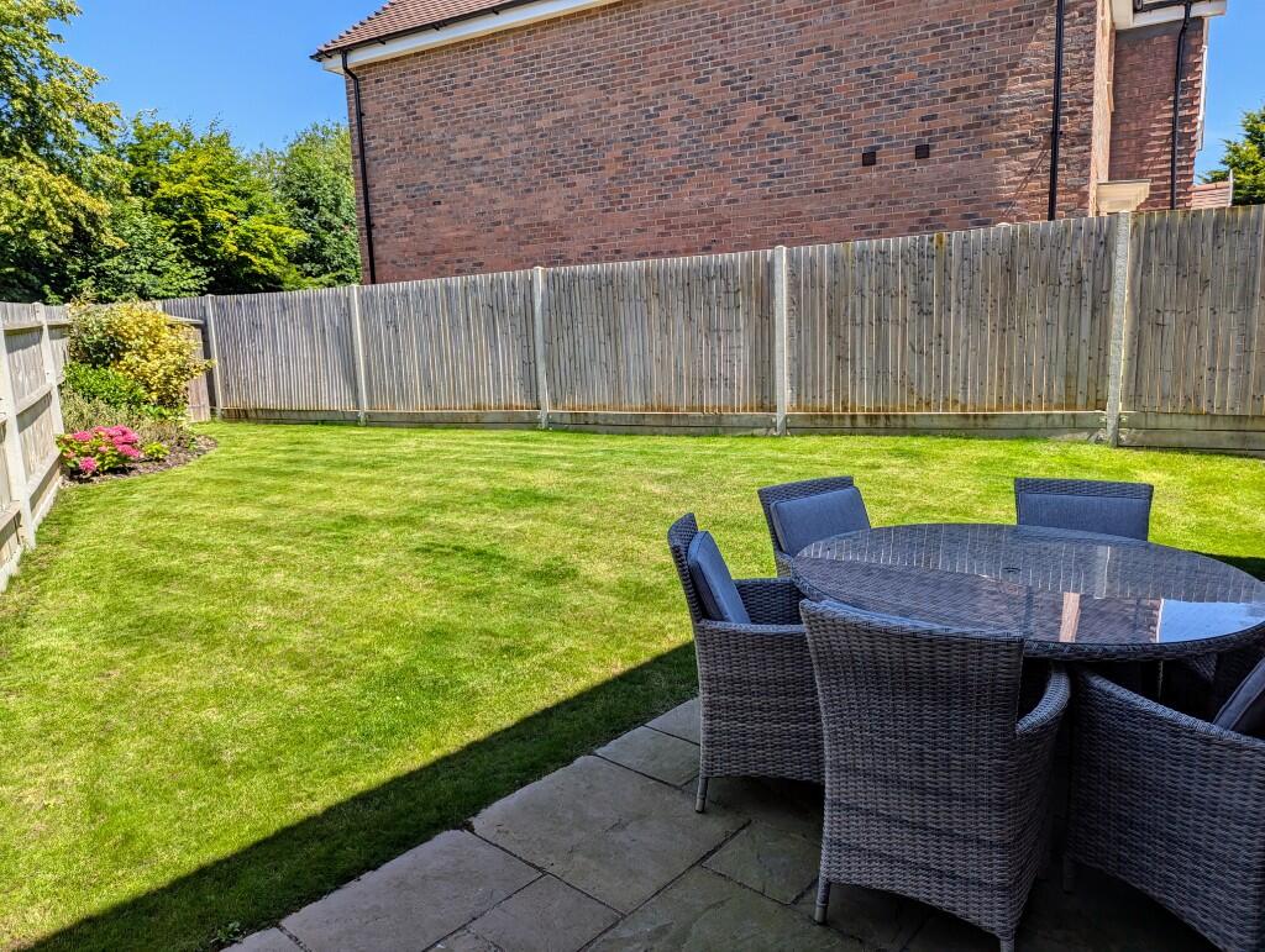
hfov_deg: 71.5
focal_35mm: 24
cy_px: 476
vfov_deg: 56.9
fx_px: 878
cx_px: 632
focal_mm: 6.81
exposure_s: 1/1272
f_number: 1.85
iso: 48
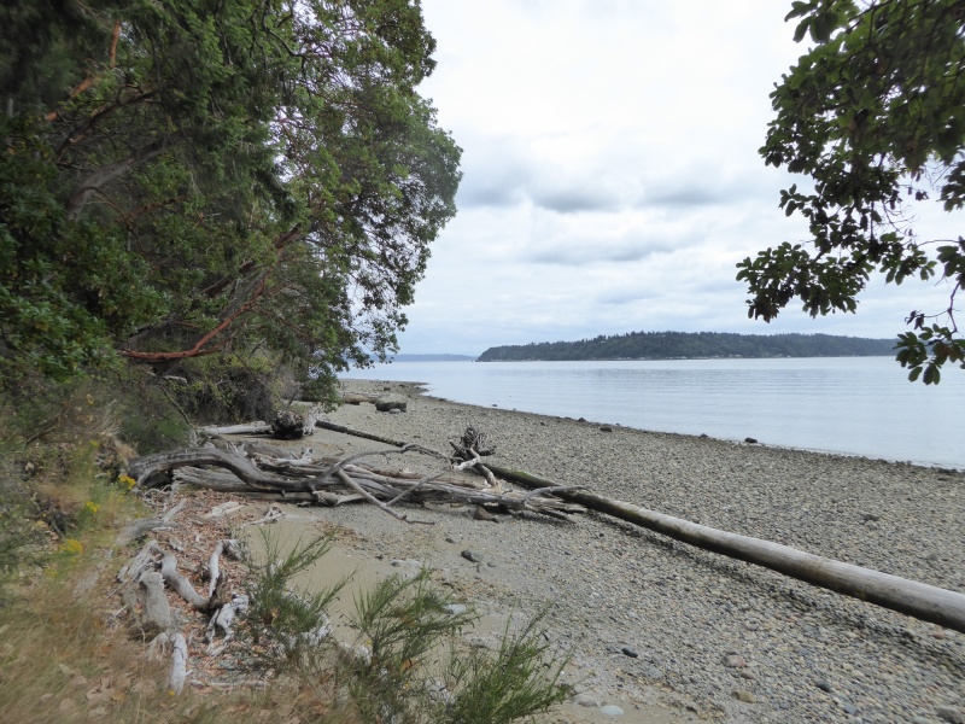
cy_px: 362
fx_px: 697
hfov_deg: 69.4
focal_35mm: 25
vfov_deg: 54.9
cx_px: 482
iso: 200
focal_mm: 4.3
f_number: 3.5
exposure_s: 1/800
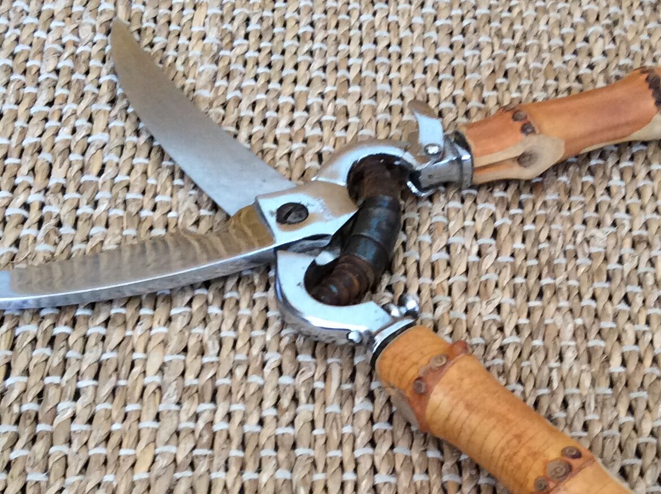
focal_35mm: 71
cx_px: 398
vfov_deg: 20.4
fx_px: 1354
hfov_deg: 27.4
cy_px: 406
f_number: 2.4
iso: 80
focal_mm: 3.3
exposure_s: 1/25
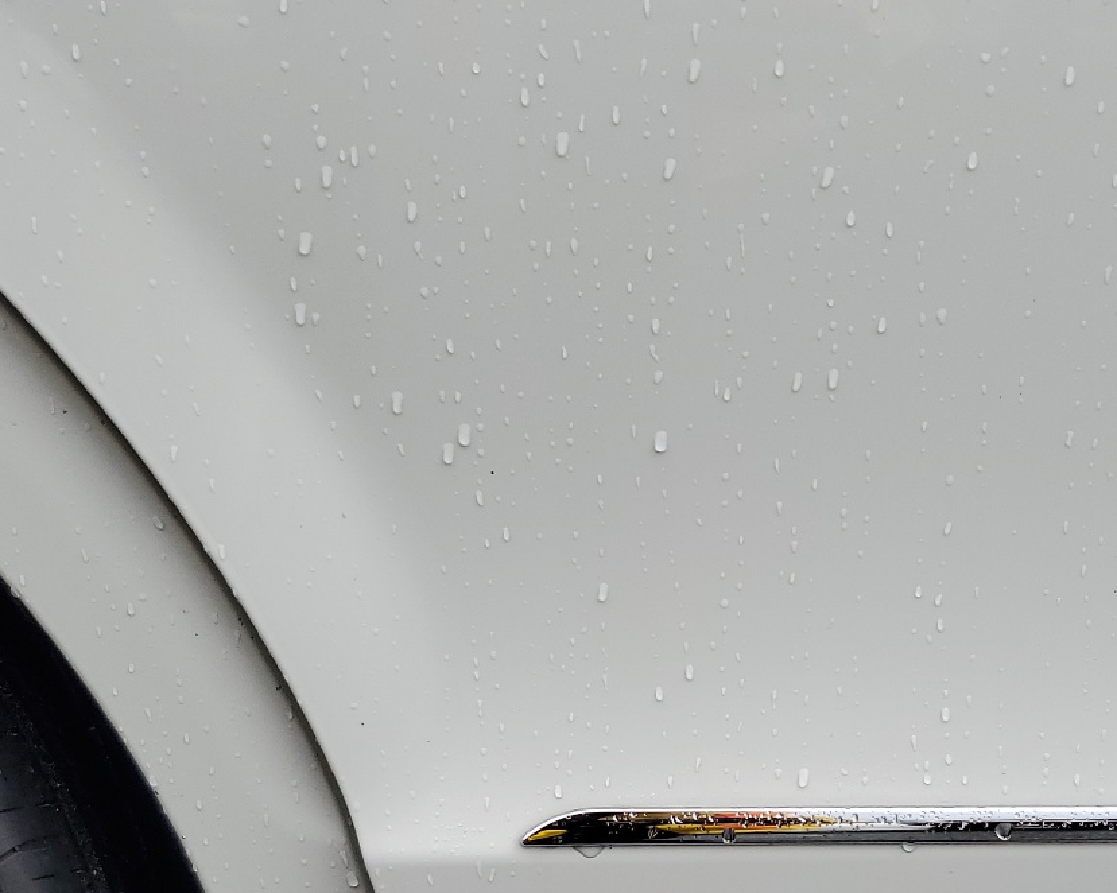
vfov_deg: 29.9
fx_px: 1620
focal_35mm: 49
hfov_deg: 37.9
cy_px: 750
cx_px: 672
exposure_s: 1/370
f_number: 1.5
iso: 50
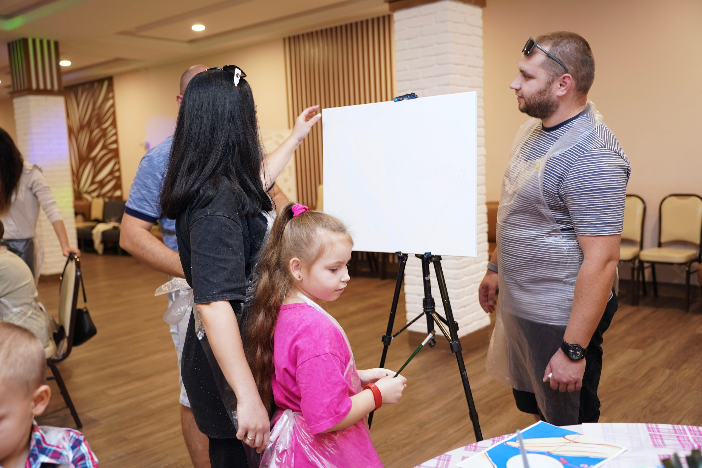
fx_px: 643
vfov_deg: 40.0
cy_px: 234
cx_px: 351
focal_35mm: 33
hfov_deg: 57.2
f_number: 2.8
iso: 500
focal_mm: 33
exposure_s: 1/60
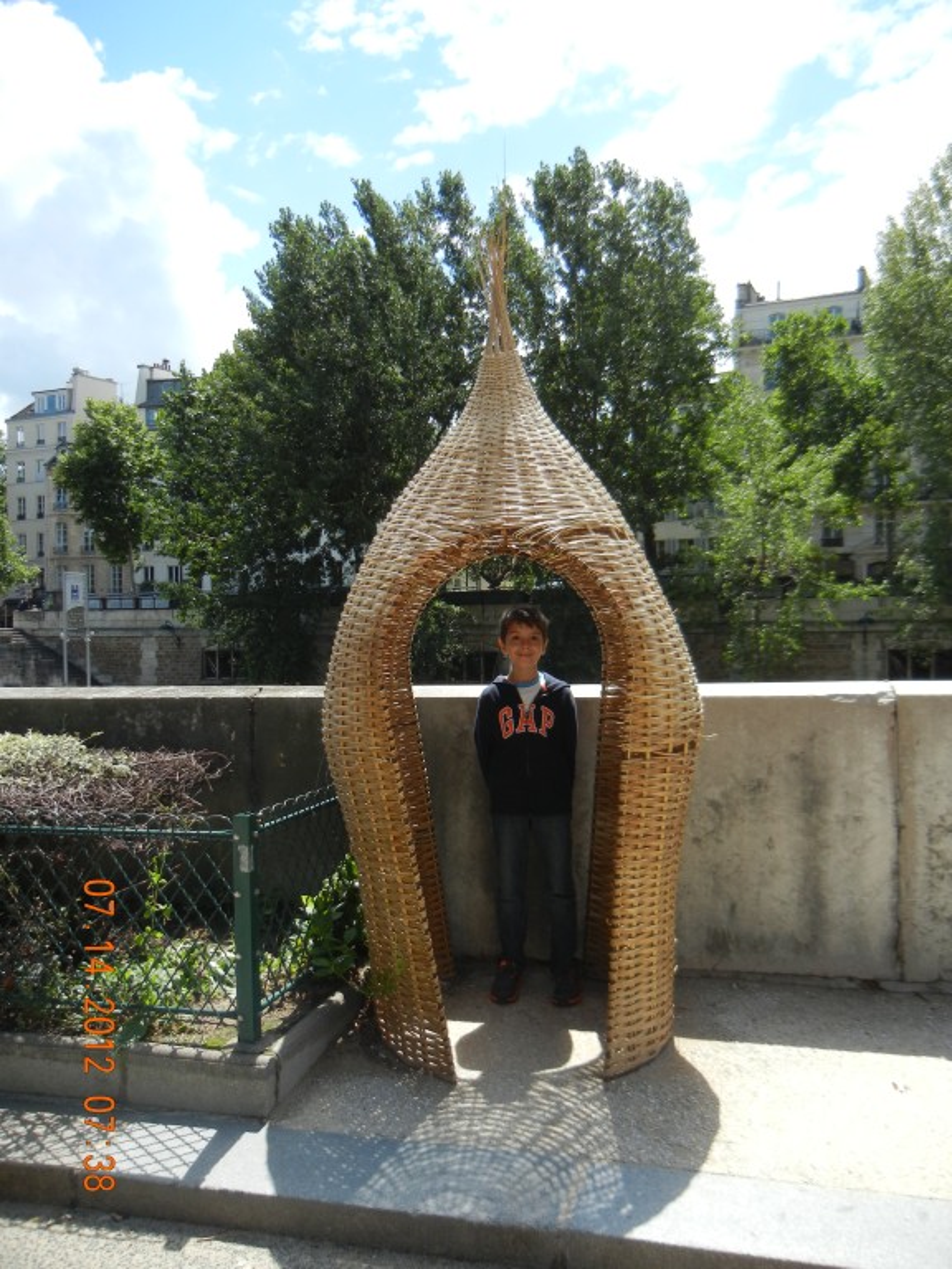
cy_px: 634
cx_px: 476
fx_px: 1100
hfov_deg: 46.8
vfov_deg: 60.0
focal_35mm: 30
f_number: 3.5
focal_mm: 5.4
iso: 160
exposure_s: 1/816
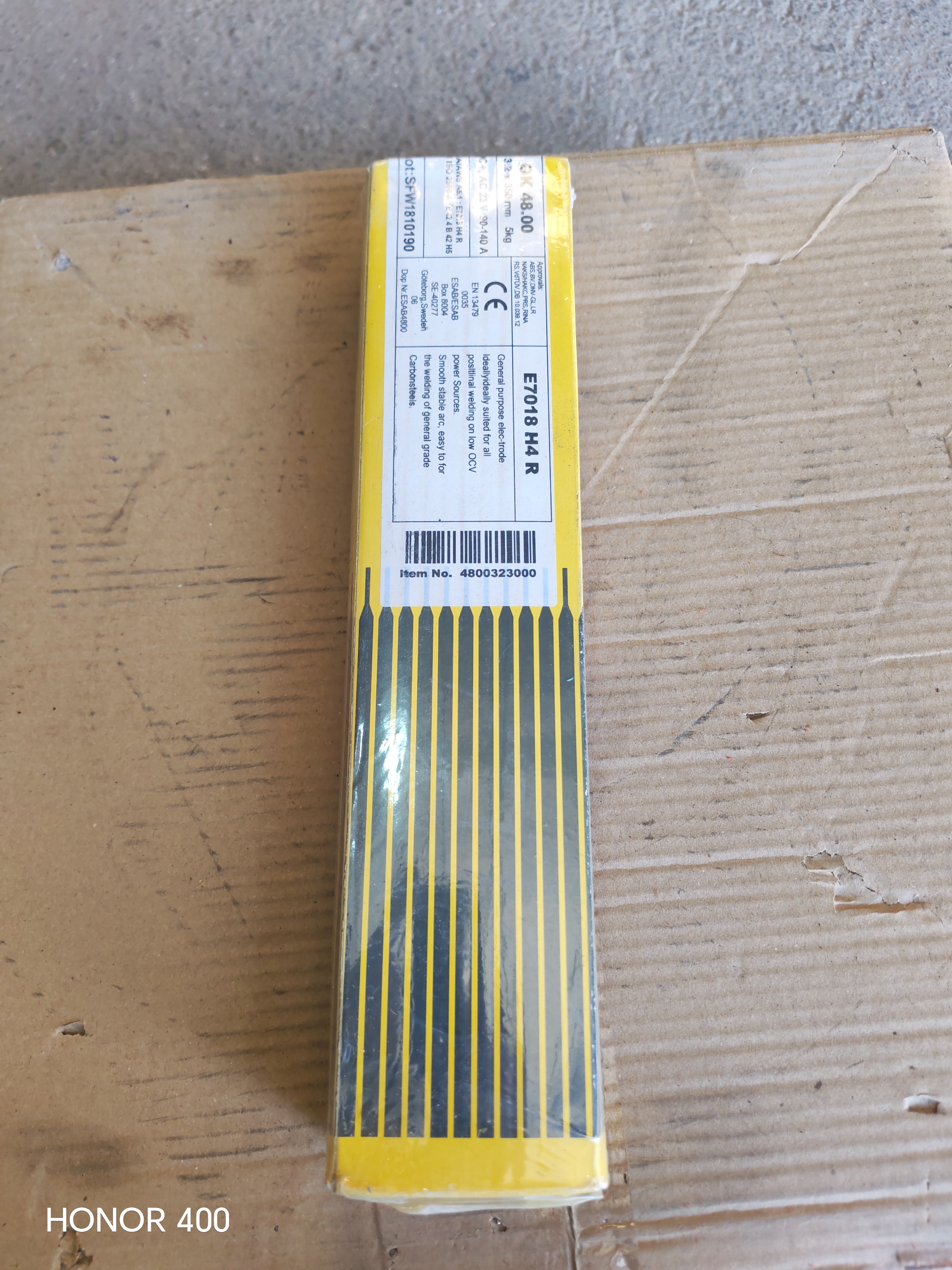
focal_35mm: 27
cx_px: 476
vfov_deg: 65.3
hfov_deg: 51.4
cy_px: 635
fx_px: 990
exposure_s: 1/100
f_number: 1.9
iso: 320
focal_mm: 6.12
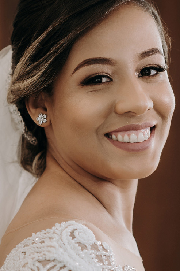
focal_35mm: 309
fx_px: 2318
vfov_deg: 6.7
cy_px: 250
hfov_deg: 4.4
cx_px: 138
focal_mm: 85
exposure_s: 1/200
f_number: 2
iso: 200
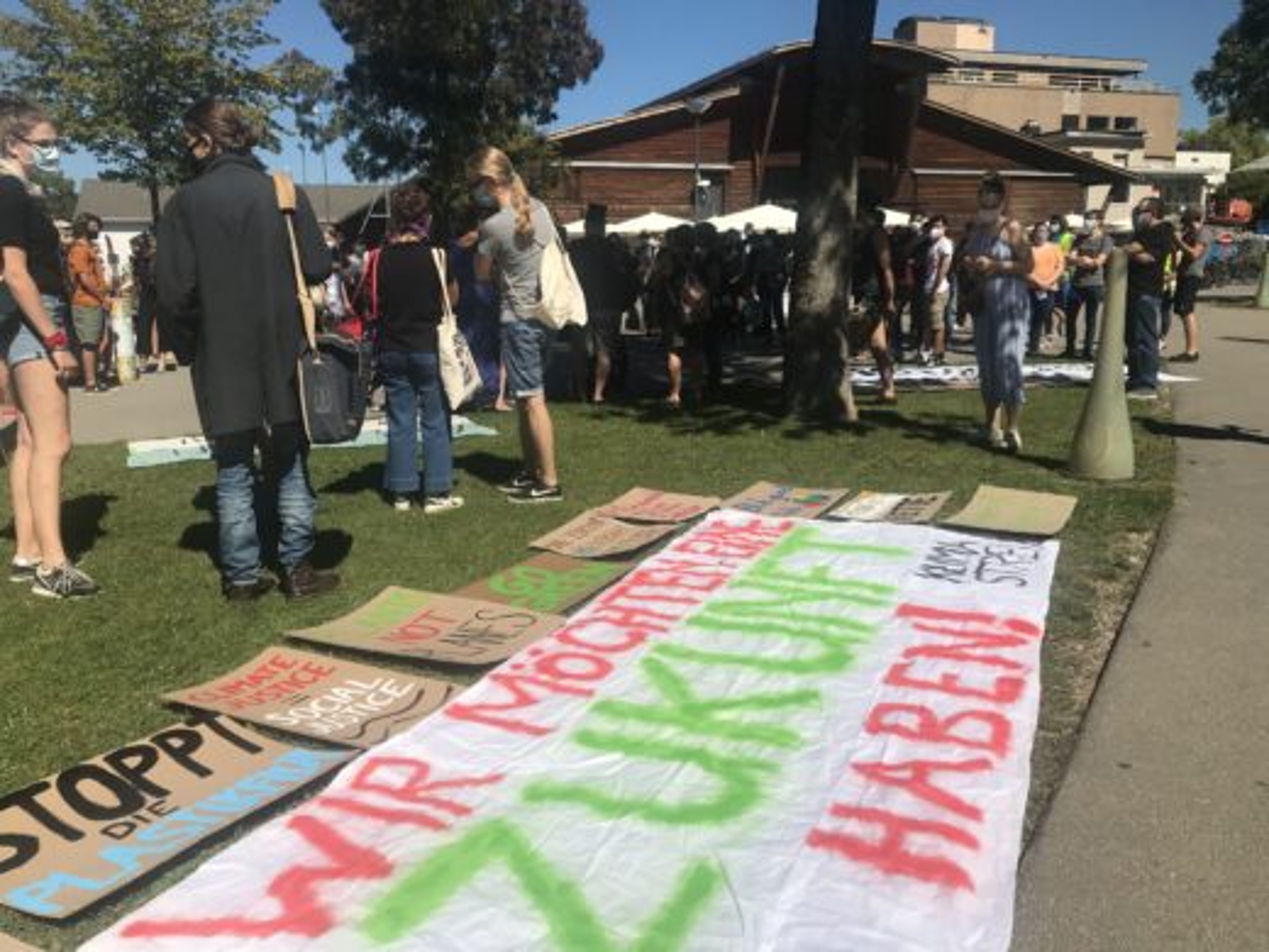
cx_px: 634
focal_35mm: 28
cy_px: 476
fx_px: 1026
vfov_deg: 49.7
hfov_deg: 63.4
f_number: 1.8
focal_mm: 3.99
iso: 20
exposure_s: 1/4566
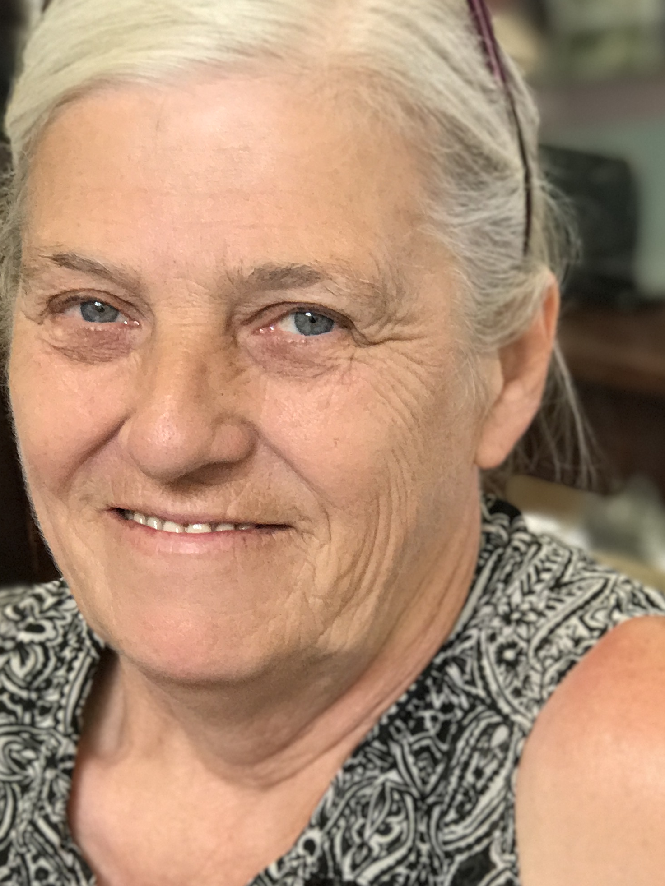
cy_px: 666
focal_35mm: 117
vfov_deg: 16.7
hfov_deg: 12.7
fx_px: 2997
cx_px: 337
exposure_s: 1/60
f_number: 2.8
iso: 160
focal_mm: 6.6
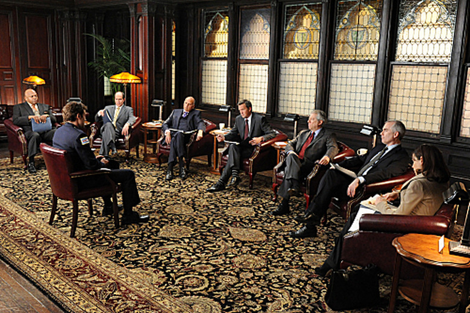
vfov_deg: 41.1
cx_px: 235
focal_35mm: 32
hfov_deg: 58.7
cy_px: 156
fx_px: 417
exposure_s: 1/60
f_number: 5
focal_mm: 32
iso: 5000
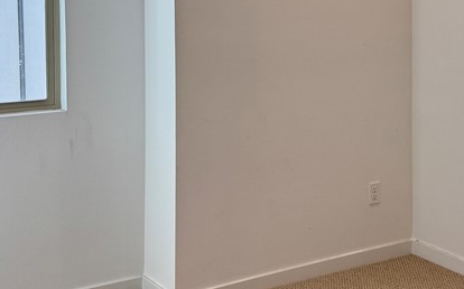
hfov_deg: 31.9
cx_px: 347
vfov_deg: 20.1
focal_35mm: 63
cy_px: 21
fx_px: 796
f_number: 1.78
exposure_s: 1/172
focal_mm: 6.76
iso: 80
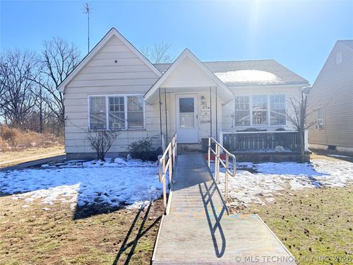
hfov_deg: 67.3
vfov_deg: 53.1
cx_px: 176
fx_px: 265
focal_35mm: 26
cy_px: 132
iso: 64
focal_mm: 5.96
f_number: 1.6
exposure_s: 1/1484
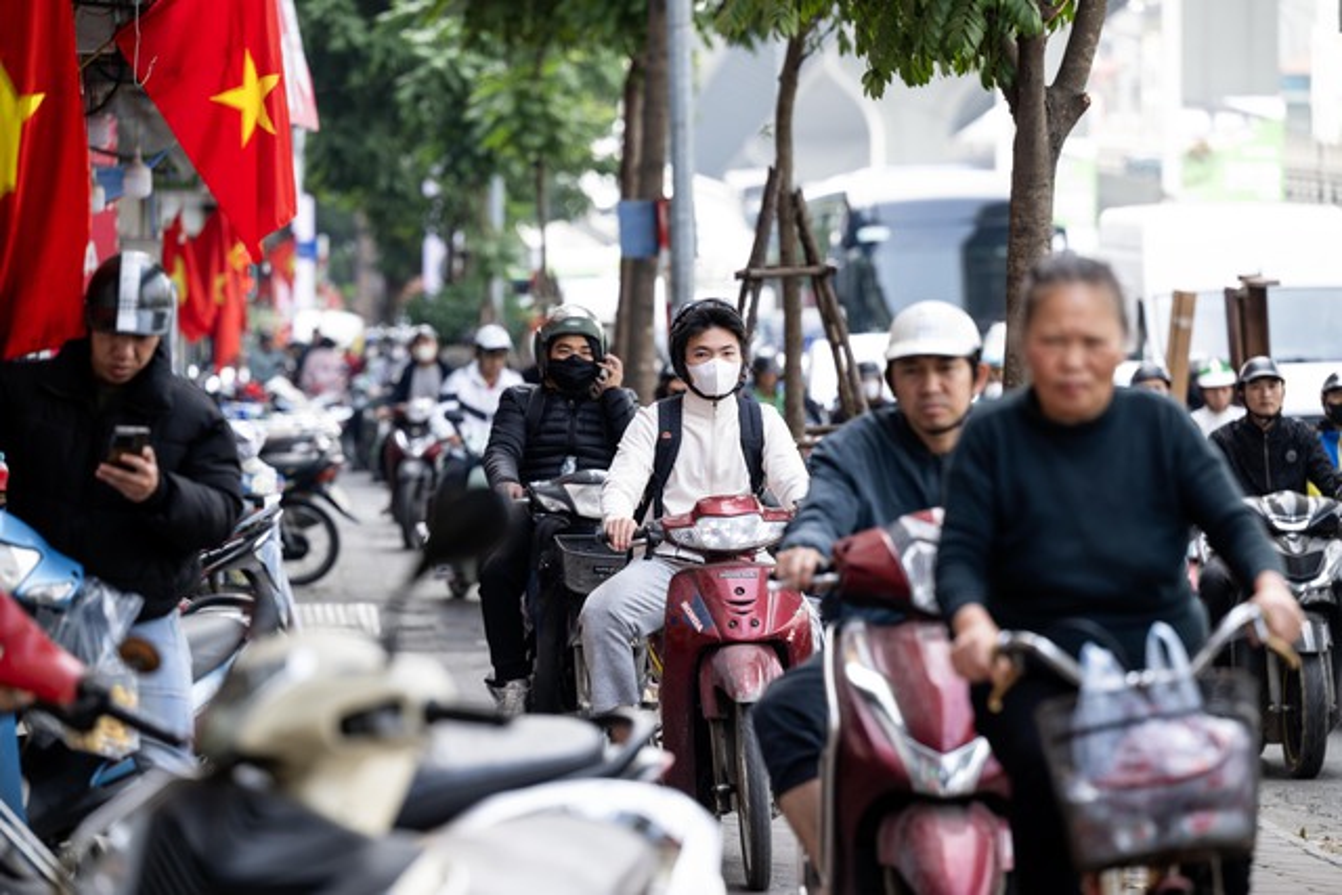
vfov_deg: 8.9
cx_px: 671
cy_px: 448
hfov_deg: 13.2
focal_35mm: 155
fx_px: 5779
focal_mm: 155
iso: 320
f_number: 3.5
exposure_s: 1/200
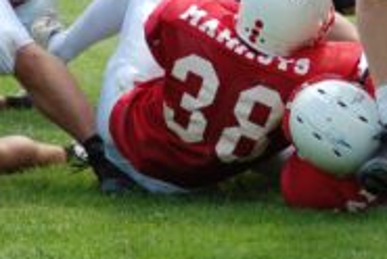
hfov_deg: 4.7
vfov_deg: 3.1
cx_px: 373
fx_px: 4727
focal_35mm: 439
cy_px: -31
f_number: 4.2
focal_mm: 120
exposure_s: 1/1000
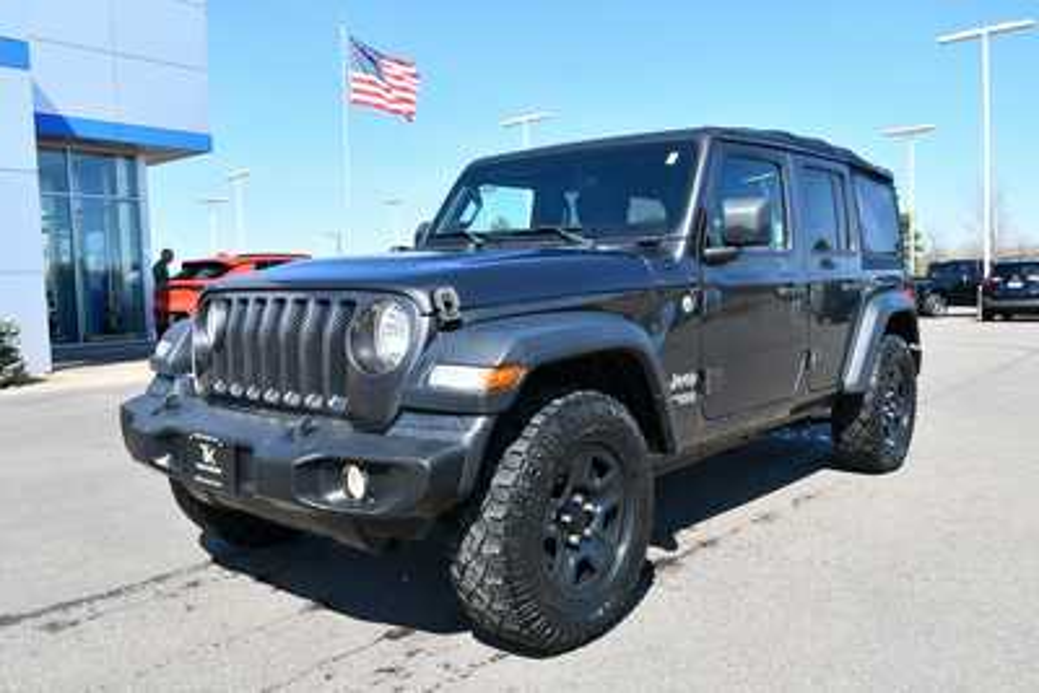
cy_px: 346
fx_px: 866
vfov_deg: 43.6
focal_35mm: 30
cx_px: 520
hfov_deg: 61.9
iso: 160
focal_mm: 20
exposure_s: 1/250
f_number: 8
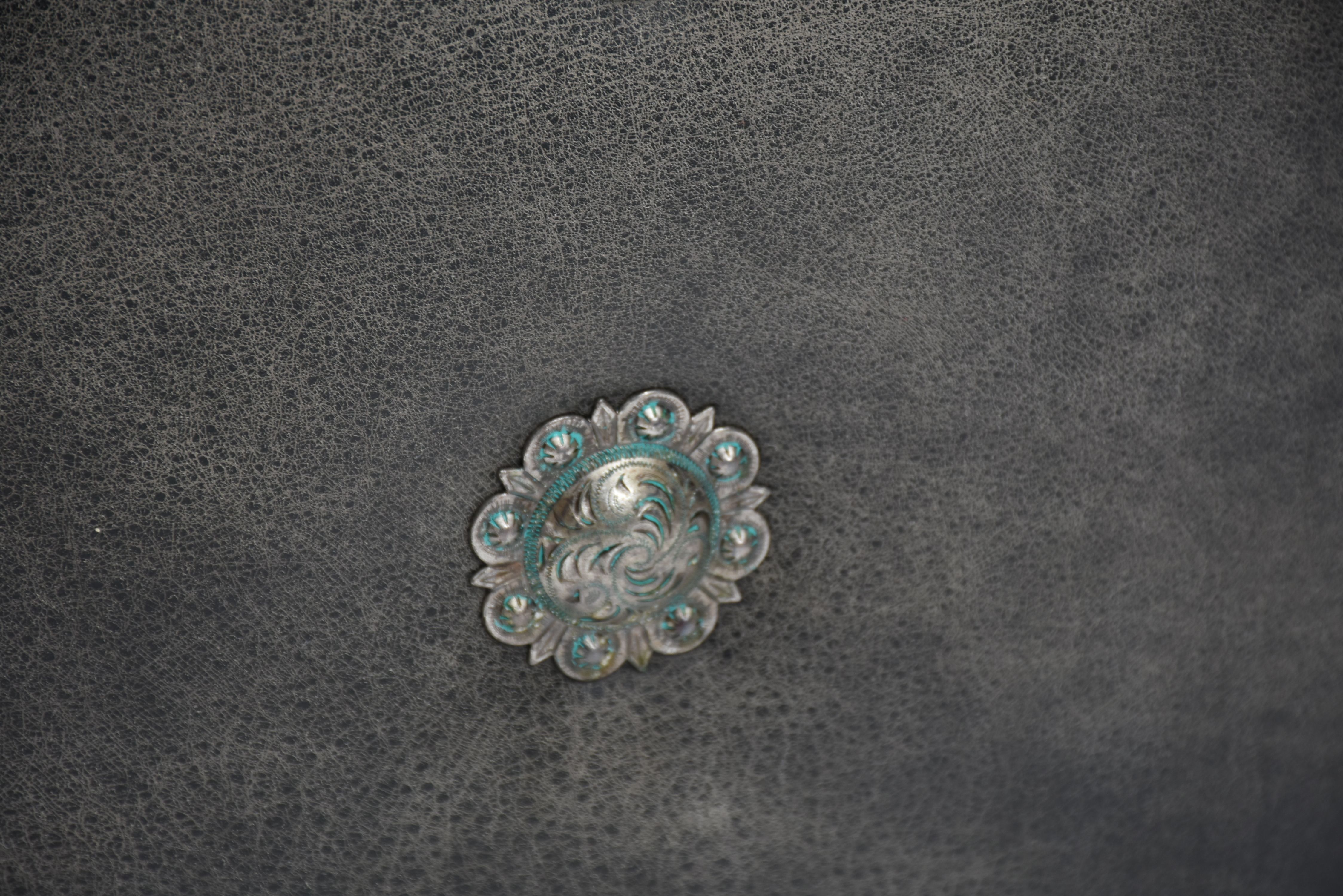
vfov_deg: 6.5
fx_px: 7836
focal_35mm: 210
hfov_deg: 9.8
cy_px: 448
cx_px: 672
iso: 320
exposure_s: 1/100
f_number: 8
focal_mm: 140
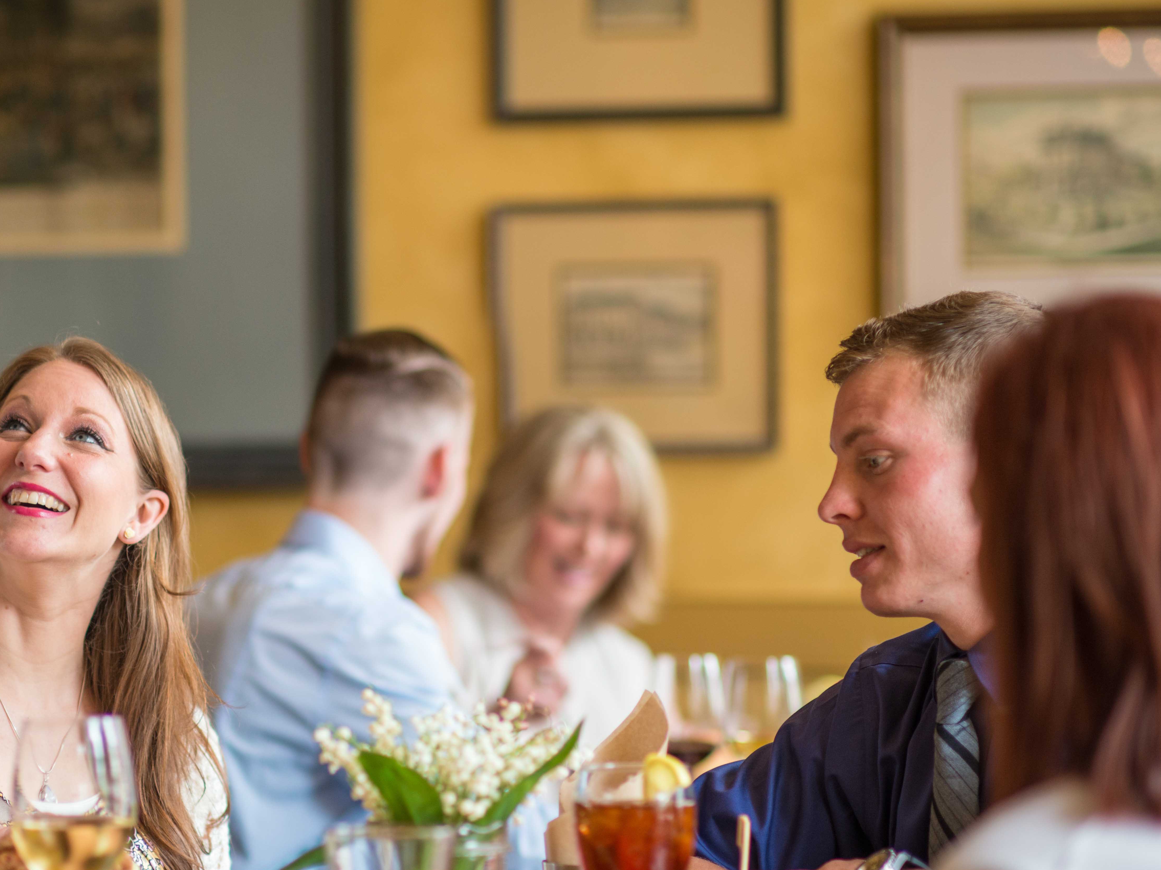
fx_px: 4528
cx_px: 364
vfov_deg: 11.0
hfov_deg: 14.6
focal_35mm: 135
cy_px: 478
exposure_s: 1/400
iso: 450
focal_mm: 85
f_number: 2
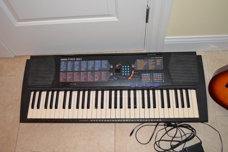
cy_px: 76
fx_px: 228
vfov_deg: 36.9
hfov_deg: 53.1
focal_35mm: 36
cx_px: 114
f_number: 4
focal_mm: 24
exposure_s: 1/60
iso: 1800
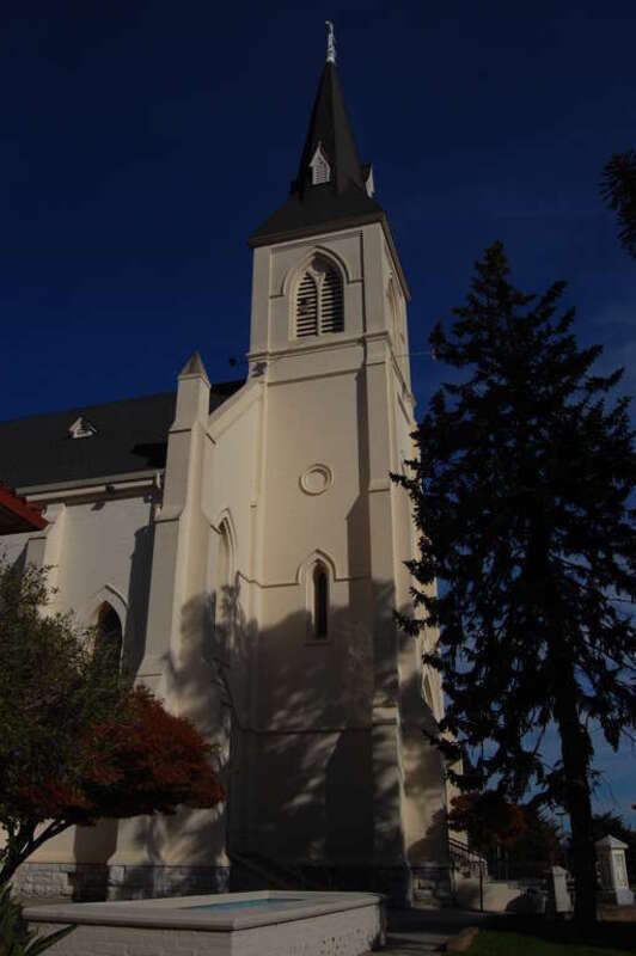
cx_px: 318
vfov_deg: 62.0
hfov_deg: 43.5
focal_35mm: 30
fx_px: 796
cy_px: 478
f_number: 16
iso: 200
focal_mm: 20
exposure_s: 1/500
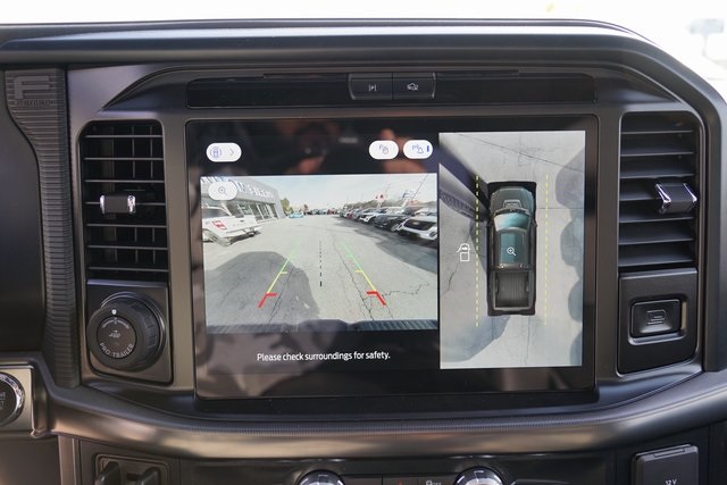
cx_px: 364
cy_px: 242
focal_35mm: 32
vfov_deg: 41.1
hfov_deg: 58.7
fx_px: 646
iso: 100
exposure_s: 1/60
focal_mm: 32
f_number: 4.5
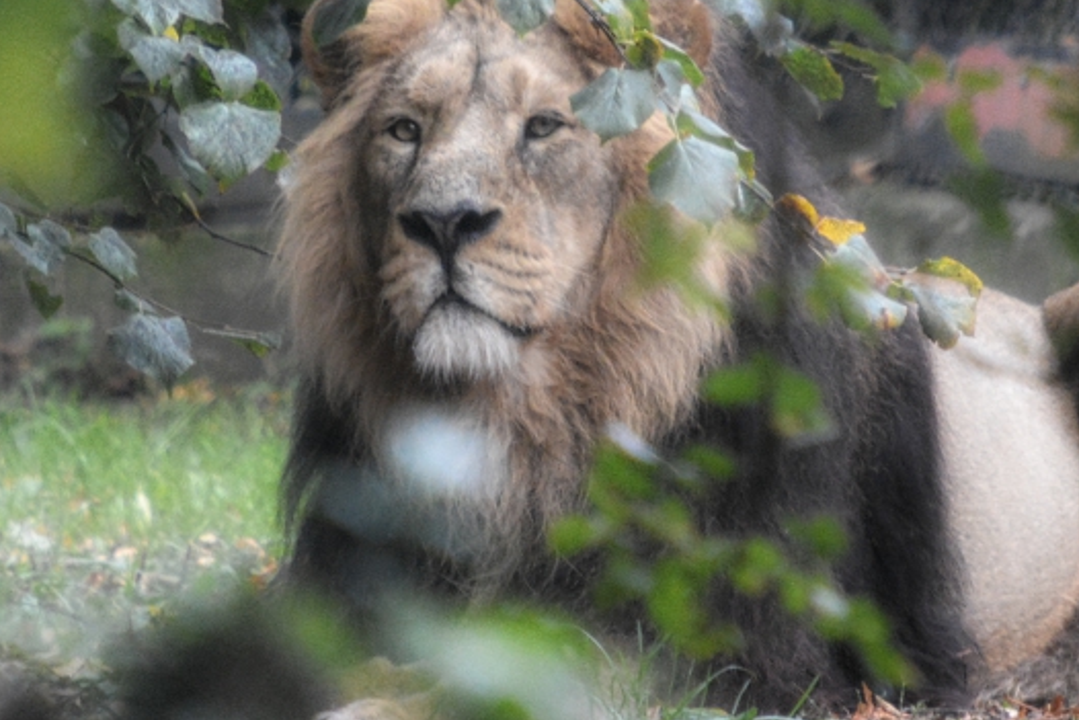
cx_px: 556
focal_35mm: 1710
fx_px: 51263
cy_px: 92
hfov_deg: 1.2
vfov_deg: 0.8
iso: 3200
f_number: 6.3
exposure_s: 1/400
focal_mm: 500
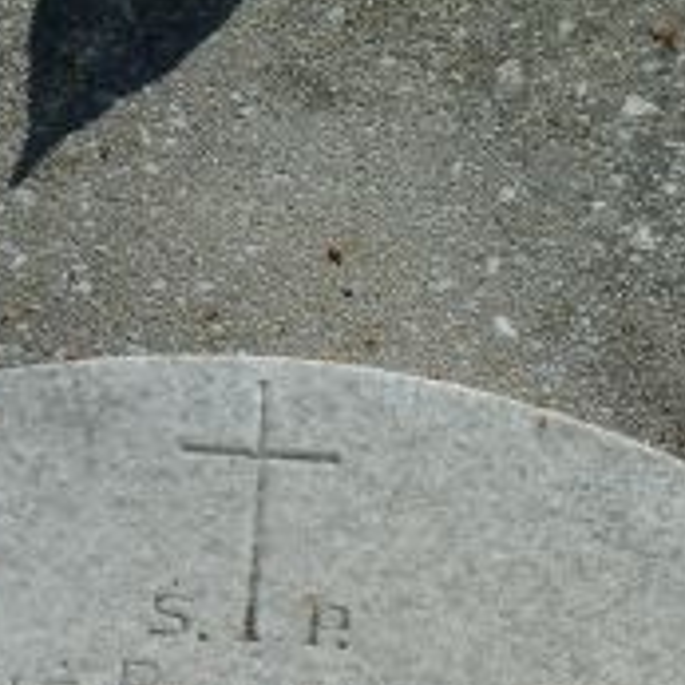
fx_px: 5709
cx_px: 83
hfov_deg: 6.9
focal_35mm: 255
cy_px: 934
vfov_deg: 6.8
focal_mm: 17
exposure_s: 1/800
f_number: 5.6
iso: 80
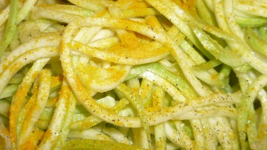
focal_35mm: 57
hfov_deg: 36.6
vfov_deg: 20.9
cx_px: 128
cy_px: 37
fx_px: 403
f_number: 3.3
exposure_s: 1/30
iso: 100
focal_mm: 5.2
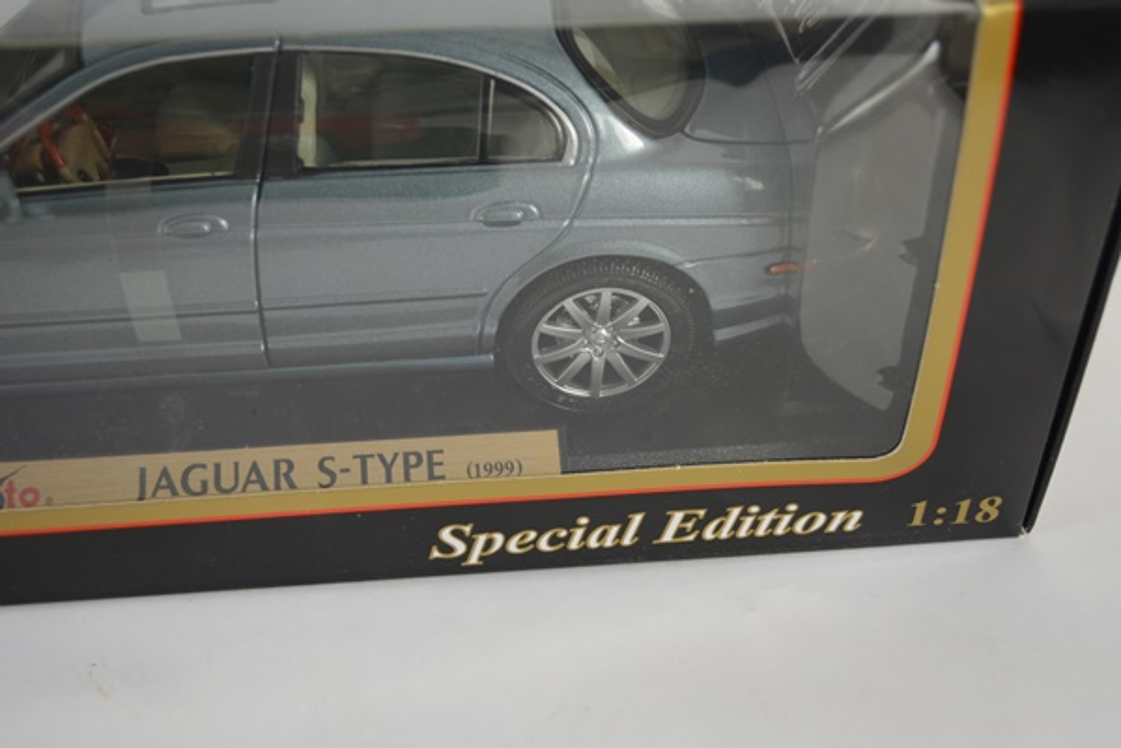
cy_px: 374
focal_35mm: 48
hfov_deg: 41.1
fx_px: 1495
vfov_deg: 28.1
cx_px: 560
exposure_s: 1/60
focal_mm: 32
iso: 400
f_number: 4.8
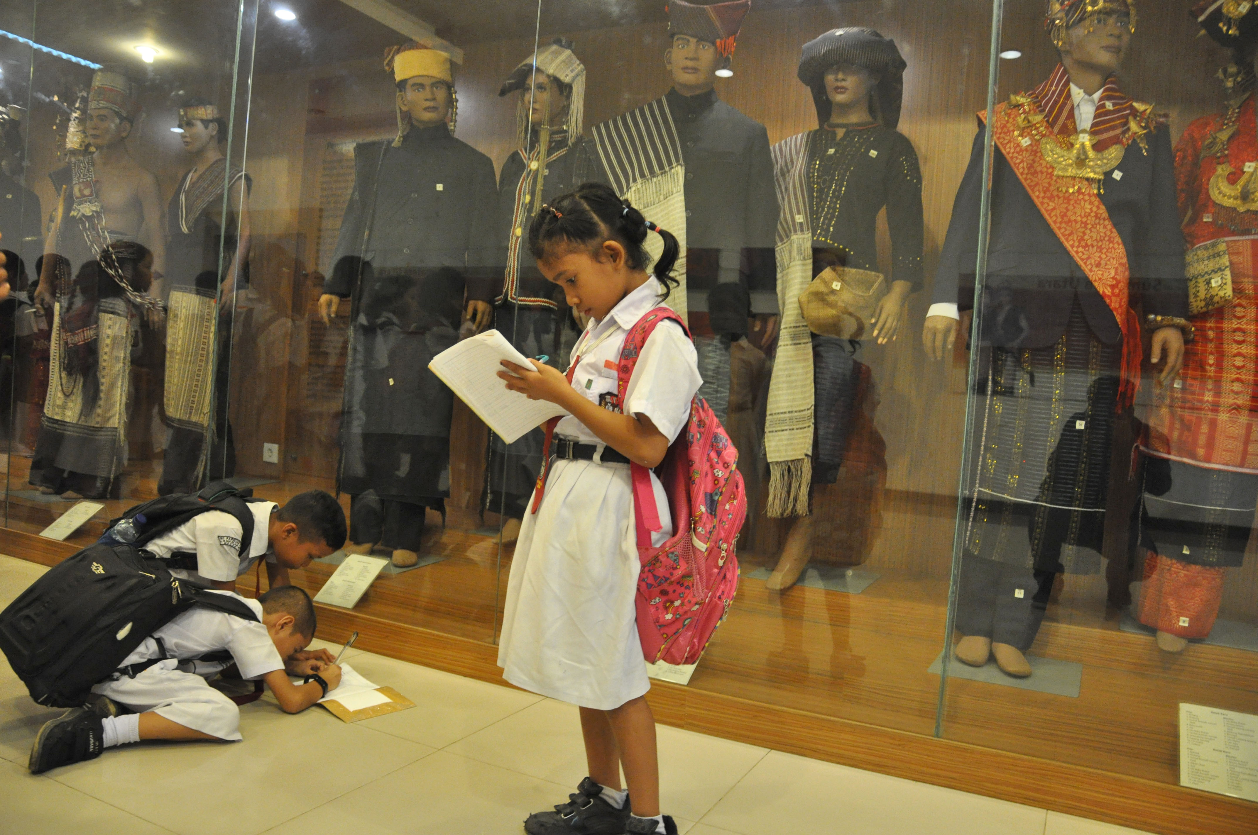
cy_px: 418
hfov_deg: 67.4
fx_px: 942
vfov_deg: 47.8
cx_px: 629
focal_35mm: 27
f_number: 3.5
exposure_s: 1/50
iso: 1600
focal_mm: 18
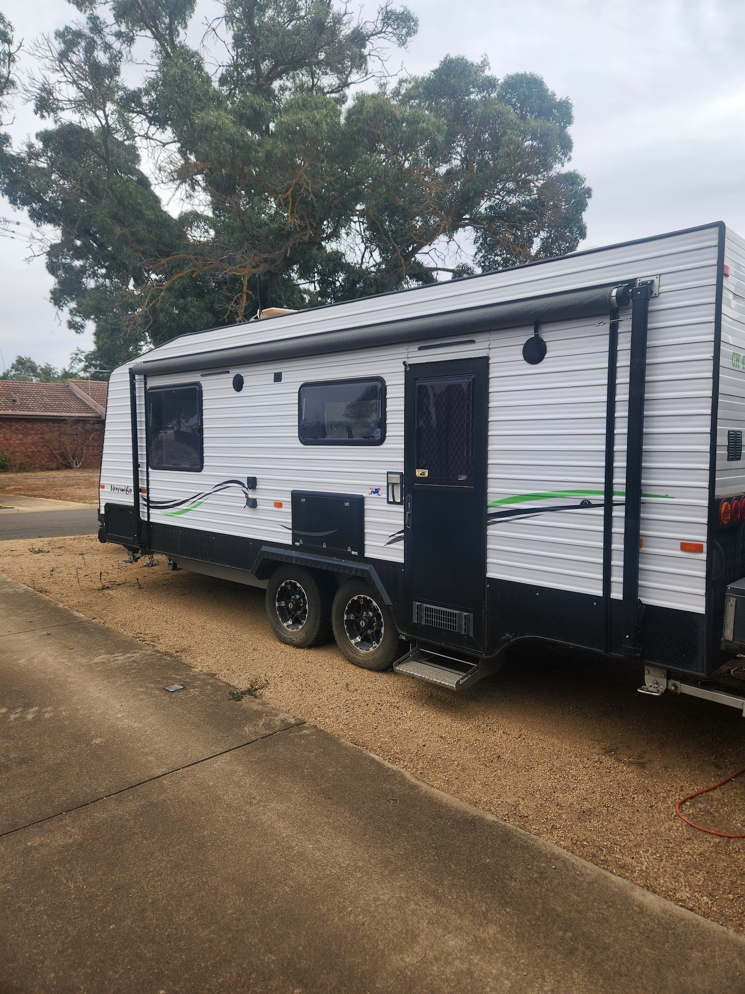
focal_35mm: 23
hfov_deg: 58.9
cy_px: 497
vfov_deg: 73.9
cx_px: 372
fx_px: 660
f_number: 1.8
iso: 20
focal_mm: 5.4
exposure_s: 1/485
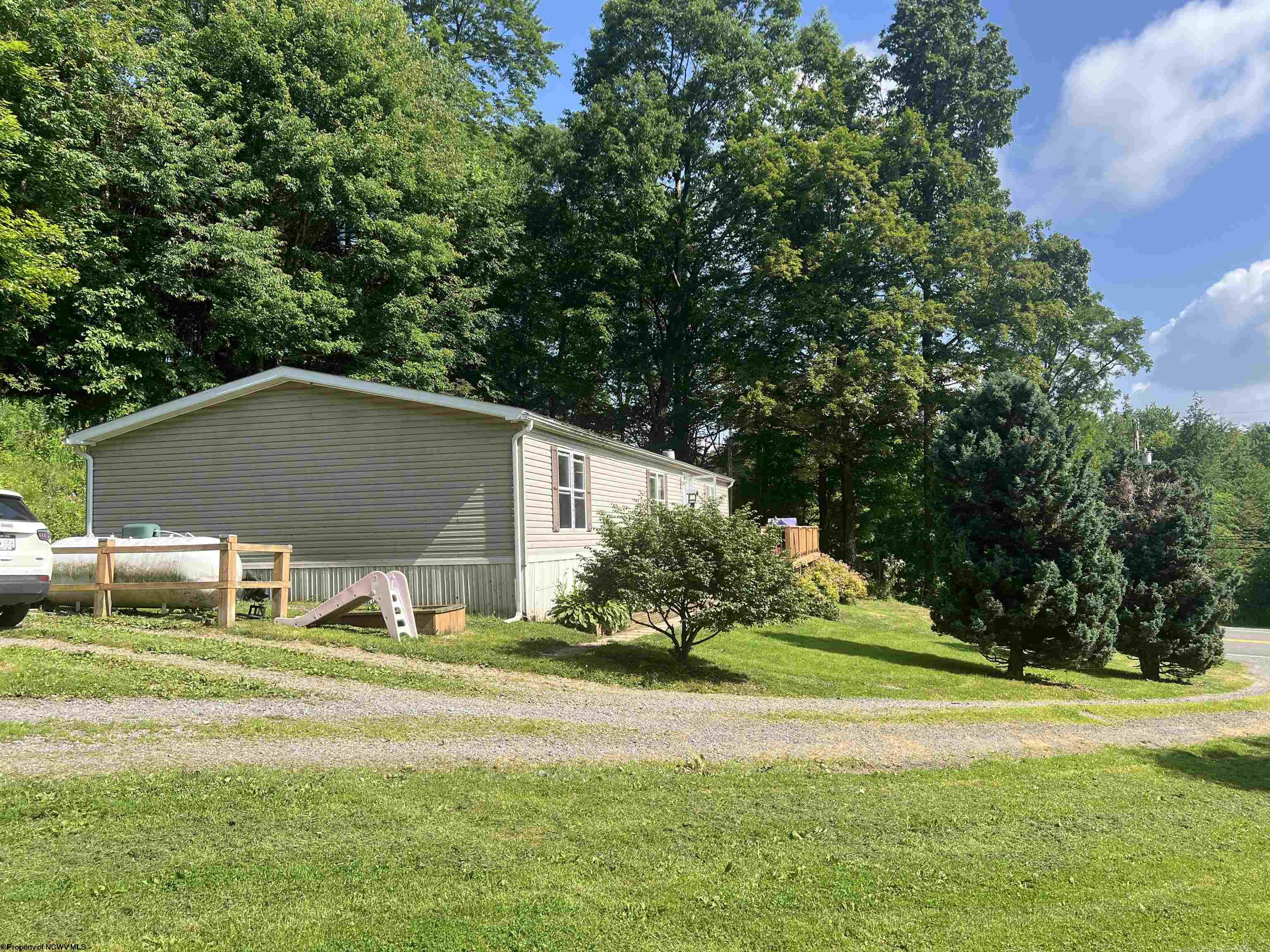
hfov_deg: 67.3
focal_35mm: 26
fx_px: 954
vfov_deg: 53.1
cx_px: 635
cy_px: 476
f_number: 1.5
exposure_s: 1/2083
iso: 50
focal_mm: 5.7
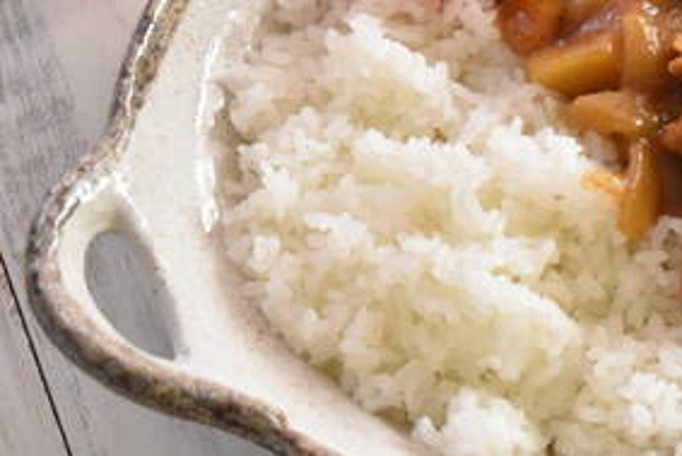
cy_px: 97
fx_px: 2407
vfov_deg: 10.8
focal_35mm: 127
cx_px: 627
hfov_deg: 15.9
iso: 6400
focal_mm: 40
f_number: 5
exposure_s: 1/50
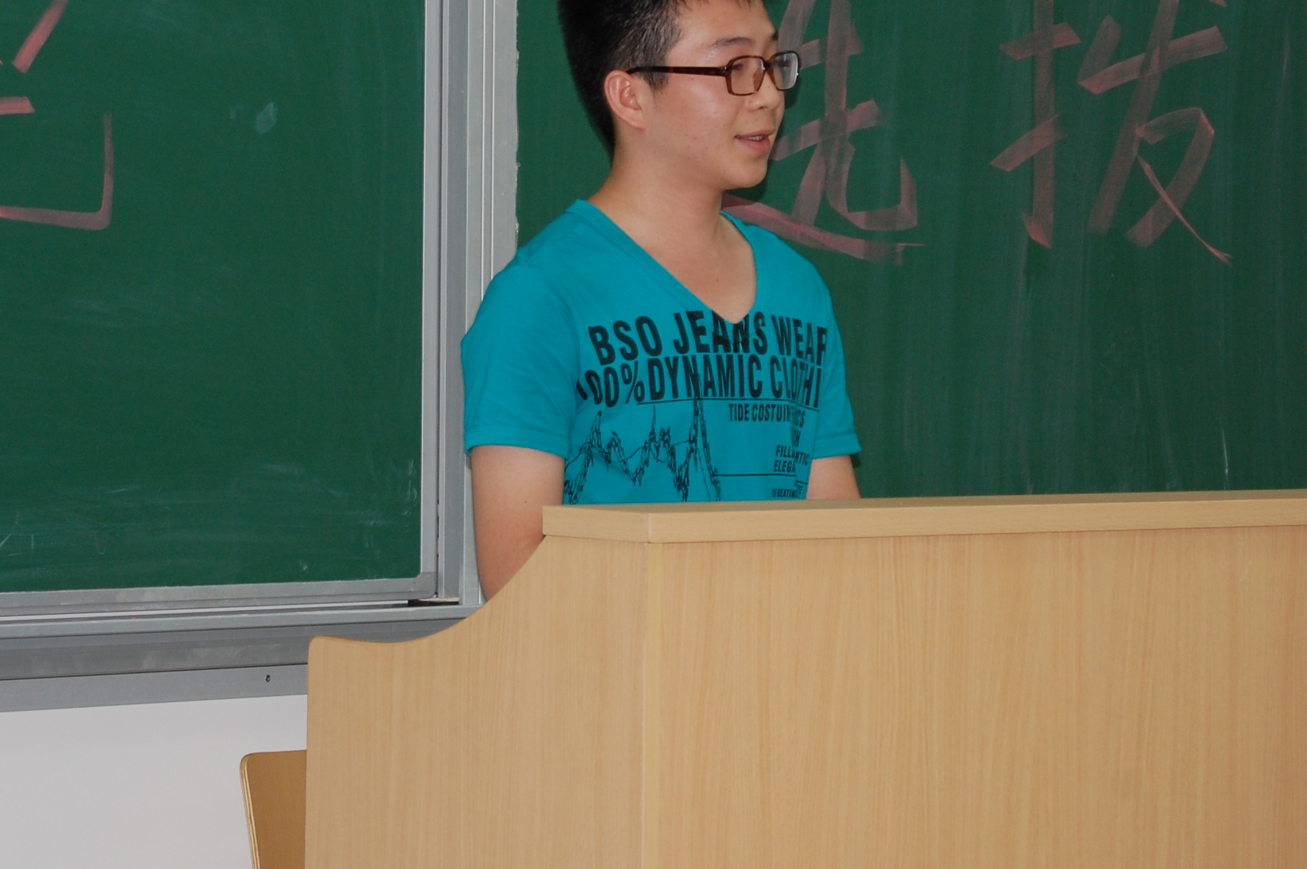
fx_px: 4635
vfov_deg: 10.7
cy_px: 218
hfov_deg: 16.1
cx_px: 608
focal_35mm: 128
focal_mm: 55
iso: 400
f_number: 5.6
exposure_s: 1/60
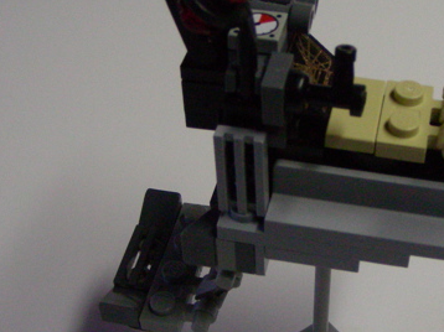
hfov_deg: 28.2
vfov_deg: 21.6
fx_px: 872
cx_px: 330
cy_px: 166
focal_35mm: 68
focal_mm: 6.3
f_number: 4
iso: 400
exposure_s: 1/135
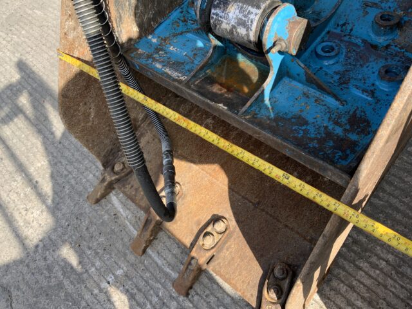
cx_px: 206
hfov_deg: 61.7
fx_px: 345
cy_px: 154
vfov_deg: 48.2
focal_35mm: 29
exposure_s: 1/545
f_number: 1.8
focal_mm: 3
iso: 16
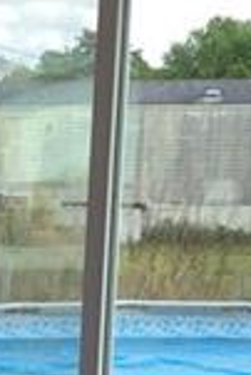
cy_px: 554
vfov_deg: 12.7
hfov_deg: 8.7
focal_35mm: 153
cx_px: -174
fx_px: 1596
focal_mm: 4.15
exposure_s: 1/276
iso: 25
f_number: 2.2
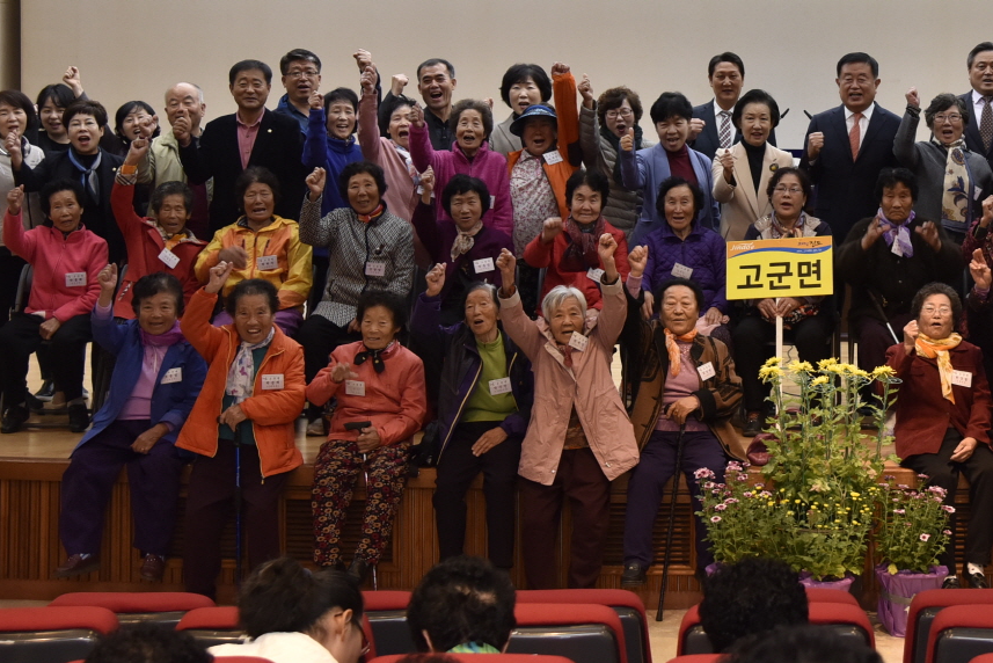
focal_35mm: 84
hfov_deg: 23.9
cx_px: 779
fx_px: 2318
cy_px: 140
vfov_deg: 16.2
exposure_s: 1/125
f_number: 4.5
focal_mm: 40
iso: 1000
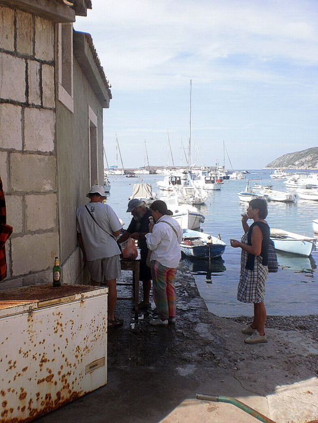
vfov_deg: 49.0
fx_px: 465
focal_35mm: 38
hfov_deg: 37.7
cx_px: 159
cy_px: 212
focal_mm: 6.3
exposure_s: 1/640
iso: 100
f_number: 4.6
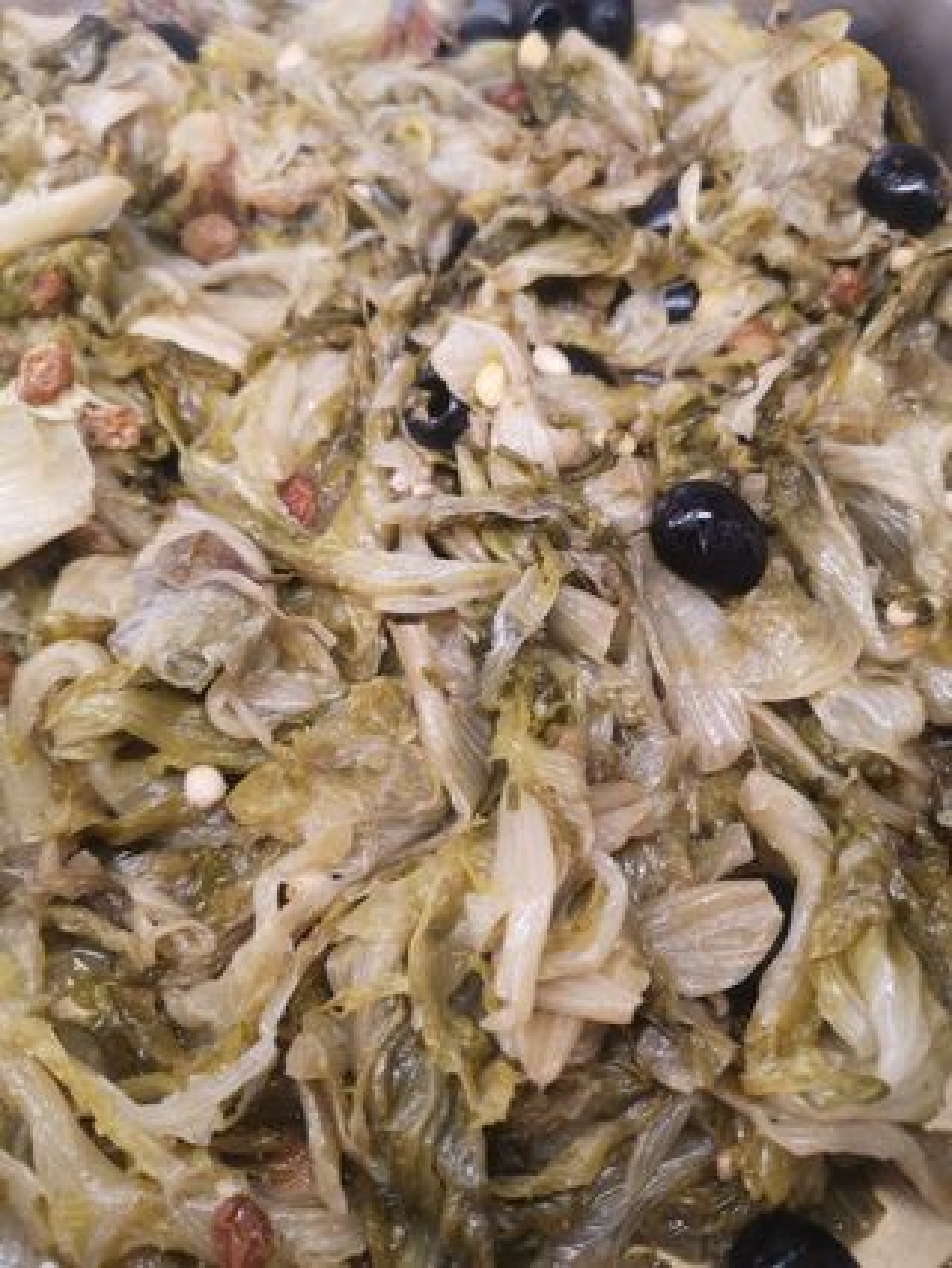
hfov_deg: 51.4
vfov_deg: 65.3
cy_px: 634
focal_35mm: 27
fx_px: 989
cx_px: 476
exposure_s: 1/50
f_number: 1.8
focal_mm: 5.58
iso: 80
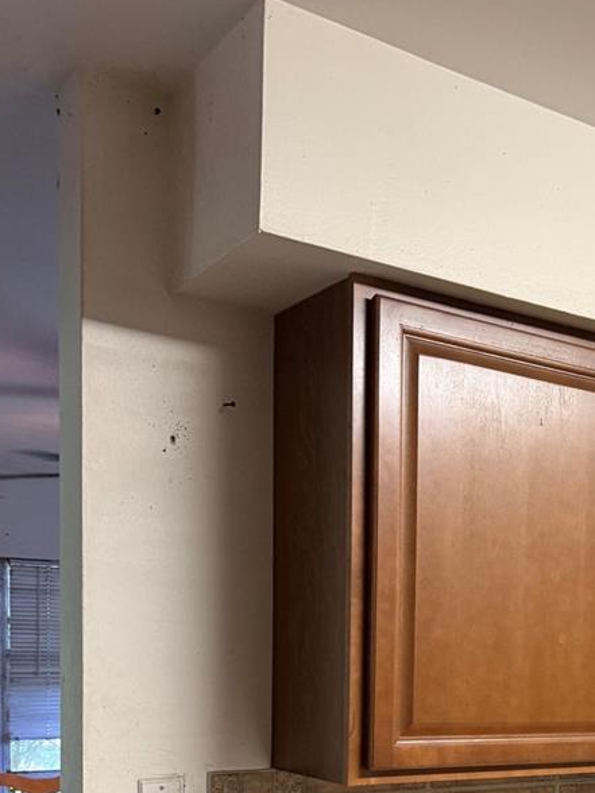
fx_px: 1123
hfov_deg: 27.9
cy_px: 708
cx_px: 596
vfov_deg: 36.6
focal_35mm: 49
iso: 320
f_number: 1.78
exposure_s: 1/60
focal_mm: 6.76
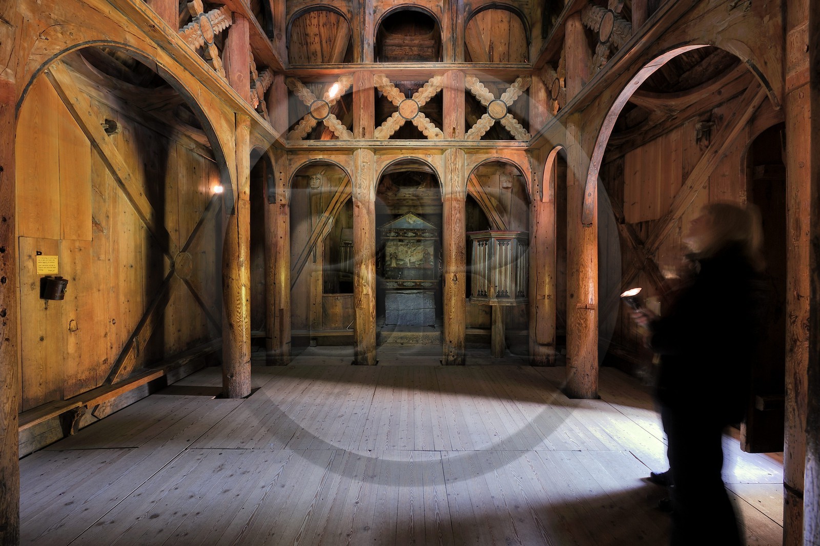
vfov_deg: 77.2
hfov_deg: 100.4
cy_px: 273
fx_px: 341
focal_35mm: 15
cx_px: 410
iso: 200
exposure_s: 8
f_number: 13
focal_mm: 15
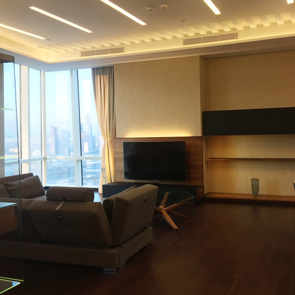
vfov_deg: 47.2
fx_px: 337
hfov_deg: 46.8
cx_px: 186
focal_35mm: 35
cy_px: 147
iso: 50
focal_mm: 4.15
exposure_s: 1/33
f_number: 2.2
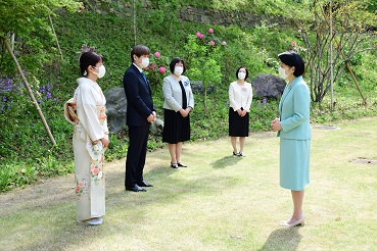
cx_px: 194
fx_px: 545
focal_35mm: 52
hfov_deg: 38.2
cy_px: 116
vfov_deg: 26.0
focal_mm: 48
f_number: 5.6
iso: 64
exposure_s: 1/125
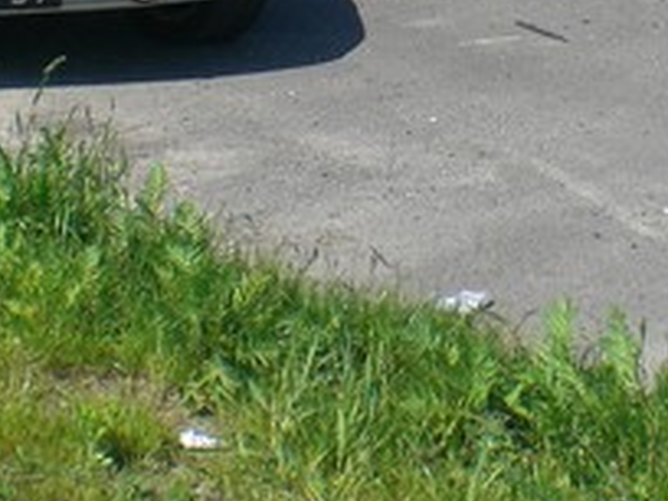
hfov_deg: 16.4
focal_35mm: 119
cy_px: -102
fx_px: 2296
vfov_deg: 12.2
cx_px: 589
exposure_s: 1/400
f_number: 4.4
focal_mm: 6.3
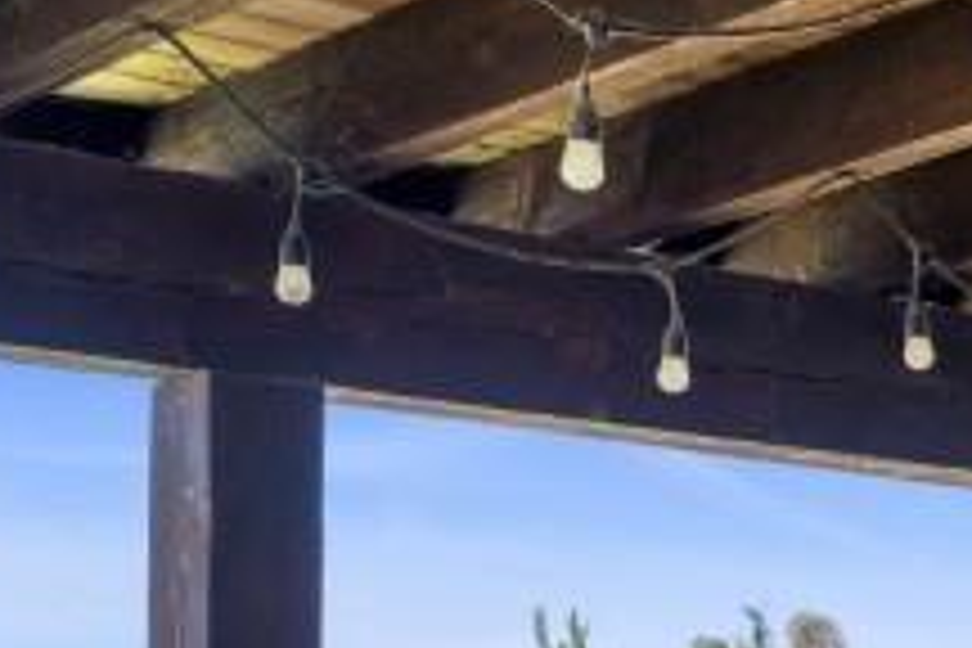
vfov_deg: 10.2
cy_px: 950
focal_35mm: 130
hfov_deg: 15.2
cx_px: 1202
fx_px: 3510
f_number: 4.5
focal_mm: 39
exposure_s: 1/160
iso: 125
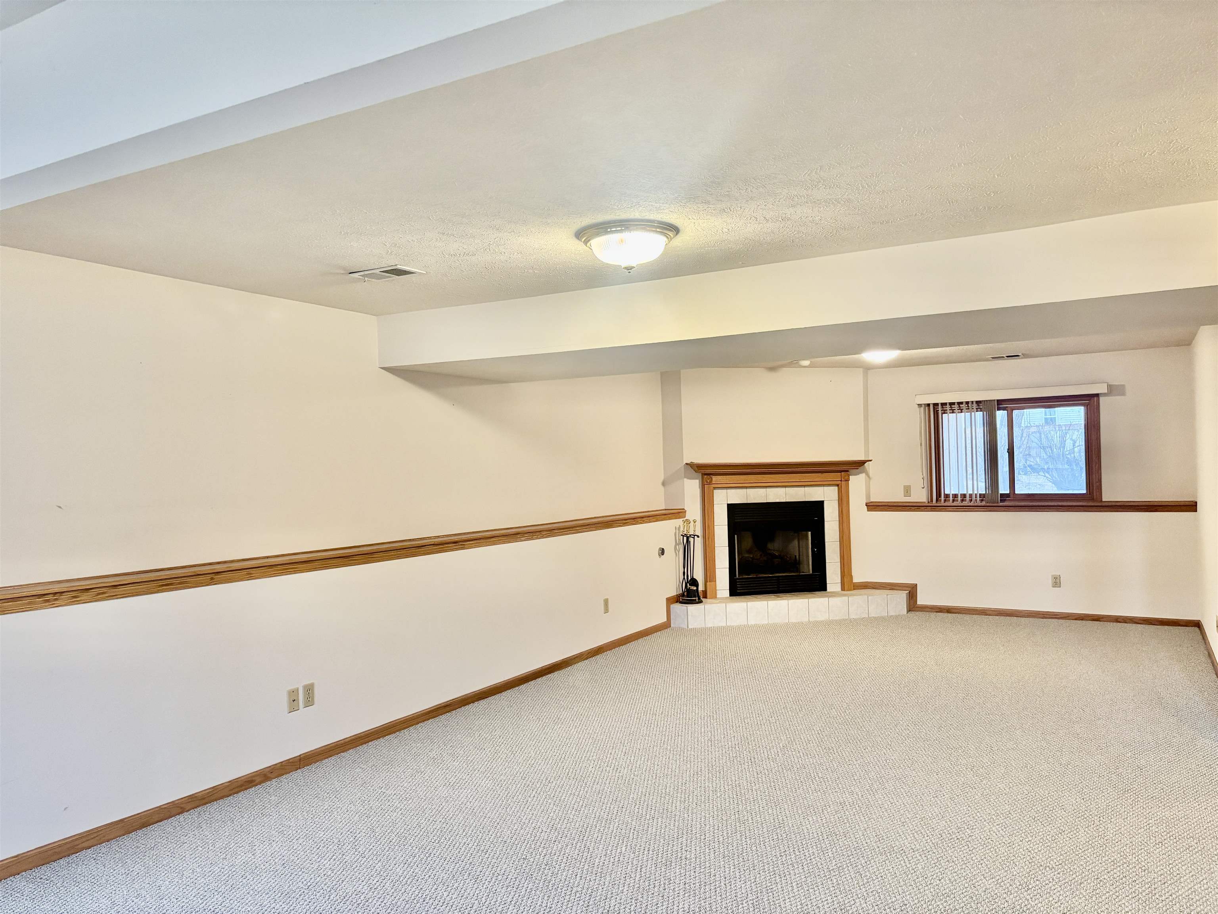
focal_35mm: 26
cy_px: 457
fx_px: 915
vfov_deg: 53.1
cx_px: 609
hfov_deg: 67.3
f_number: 1.6
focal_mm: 5.96
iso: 250
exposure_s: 1/60
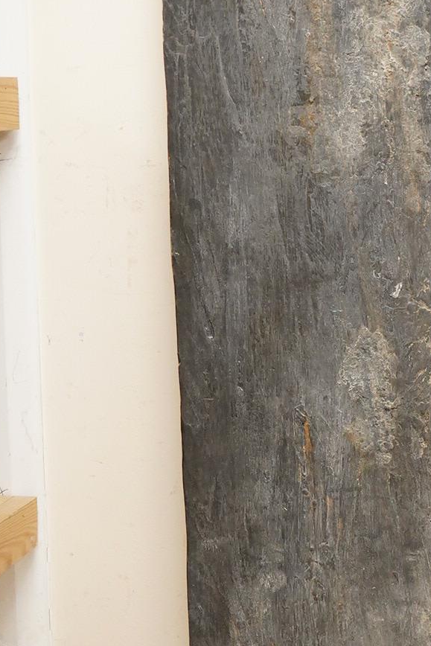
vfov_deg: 20.0
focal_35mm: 102
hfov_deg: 13.2
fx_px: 1831
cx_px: 430
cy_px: 368
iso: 2500
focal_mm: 30
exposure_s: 1/400
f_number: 3.5
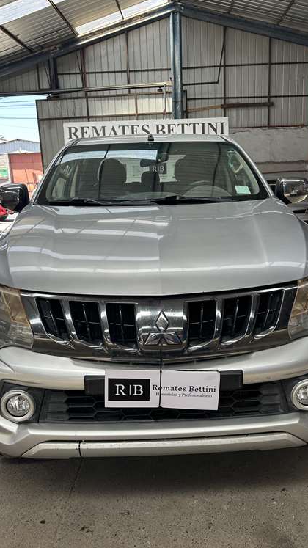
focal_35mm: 28
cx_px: 160
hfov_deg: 41.5
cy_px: 268
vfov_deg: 67.9
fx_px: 407
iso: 80
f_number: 1.78
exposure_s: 1/398
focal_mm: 6.86
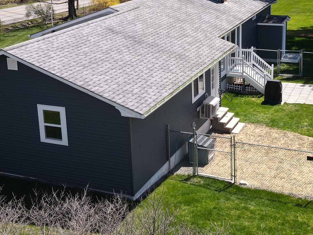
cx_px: 173
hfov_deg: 34.9
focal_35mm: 55
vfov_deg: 26.2
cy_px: 53
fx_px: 497
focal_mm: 4.5
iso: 100
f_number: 2.8
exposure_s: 1/500
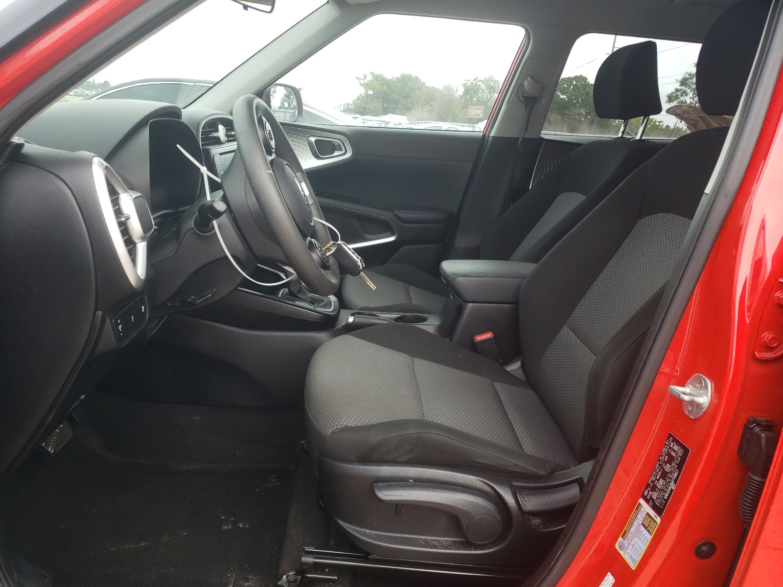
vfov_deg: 53.1
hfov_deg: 67.3
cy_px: 294
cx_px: 392
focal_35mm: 26
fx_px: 588
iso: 50
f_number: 1.5
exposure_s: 1/357
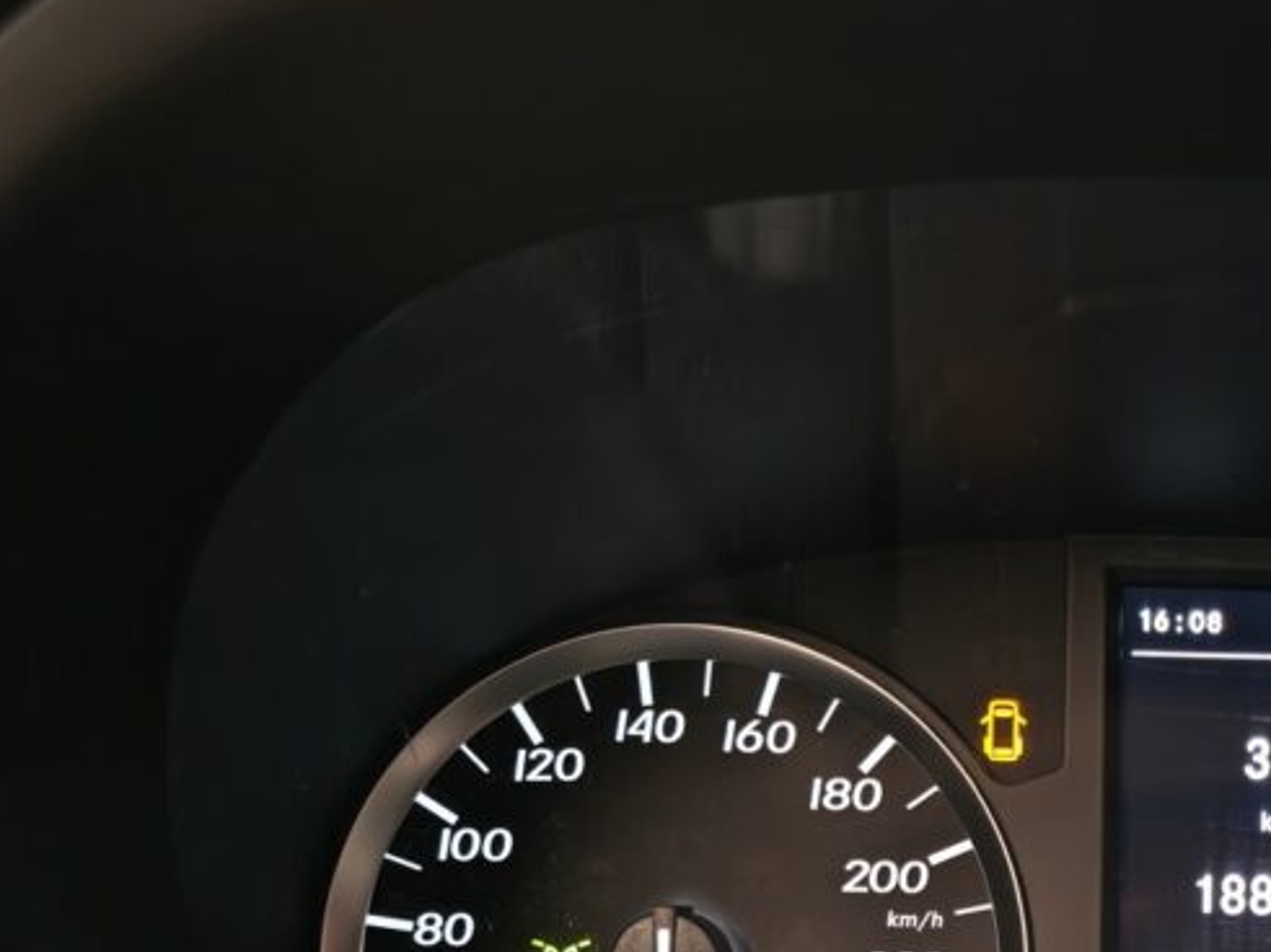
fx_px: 1762
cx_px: 1302
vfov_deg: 28.5
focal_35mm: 48
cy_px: 934
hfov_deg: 35.5
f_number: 1.6
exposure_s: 1/50
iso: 250
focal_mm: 5.4
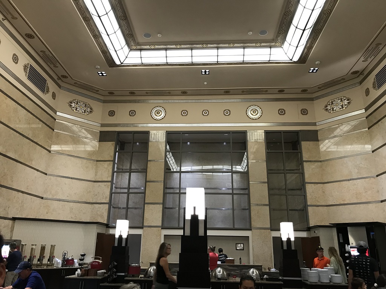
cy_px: 144
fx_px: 312
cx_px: 193
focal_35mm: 28
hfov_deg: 63.4
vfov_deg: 49.7
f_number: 1.8
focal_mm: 3.99
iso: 50
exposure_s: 1/15
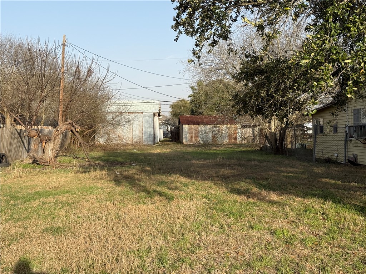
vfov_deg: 30.3
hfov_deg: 39.7
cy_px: 137
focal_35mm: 48
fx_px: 508
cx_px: 183
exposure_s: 1/2667
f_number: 1.78
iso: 64
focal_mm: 6.76
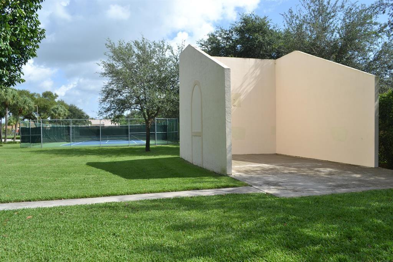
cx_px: 196
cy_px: 131
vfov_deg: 47.9
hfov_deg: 67.4
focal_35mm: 27
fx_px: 295
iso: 100
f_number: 7.1
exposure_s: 1/200
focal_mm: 18
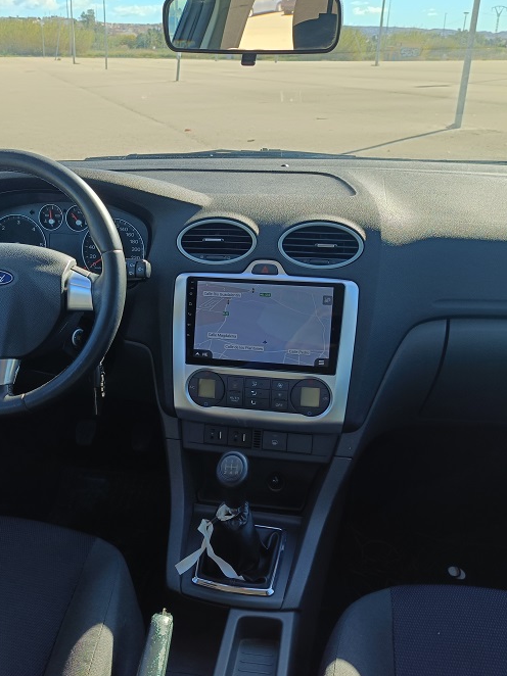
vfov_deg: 54.0
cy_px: 343
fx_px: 664
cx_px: 192
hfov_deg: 41.5
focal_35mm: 34
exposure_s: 1/135
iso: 50
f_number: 1.7
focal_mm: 4.7
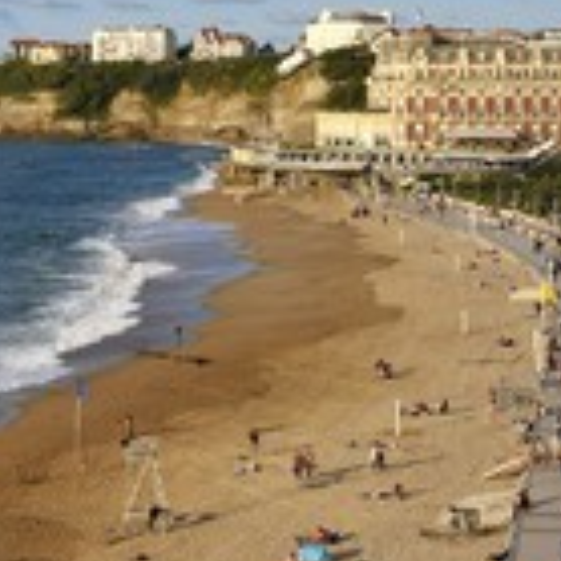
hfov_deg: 13.6
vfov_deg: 13.6
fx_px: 2347
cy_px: 278
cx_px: 113
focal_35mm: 128
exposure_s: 1/200
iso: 200
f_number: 13
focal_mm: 50
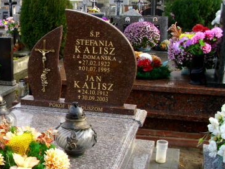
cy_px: 117
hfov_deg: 30.3
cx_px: 38
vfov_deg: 23.5
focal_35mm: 62
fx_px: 403
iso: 50
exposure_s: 1/122
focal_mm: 6.2
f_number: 3
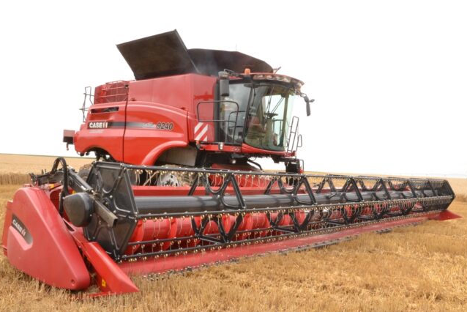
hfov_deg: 55.0
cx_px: 228
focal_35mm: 35
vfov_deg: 38.3
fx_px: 448
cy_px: 147
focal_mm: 21
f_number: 25
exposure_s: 1/60
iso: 800
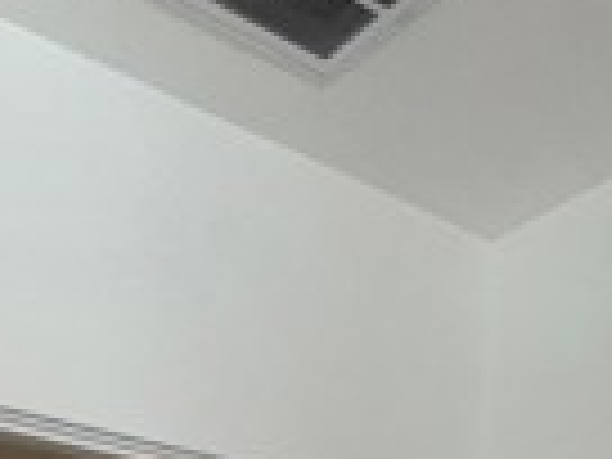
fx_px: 1167
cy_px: 1048
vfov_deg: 15.1
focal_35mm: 66
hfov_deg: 28.9
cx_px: 144
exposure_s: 1/122
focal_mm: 2.22
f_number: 2.2
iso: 40
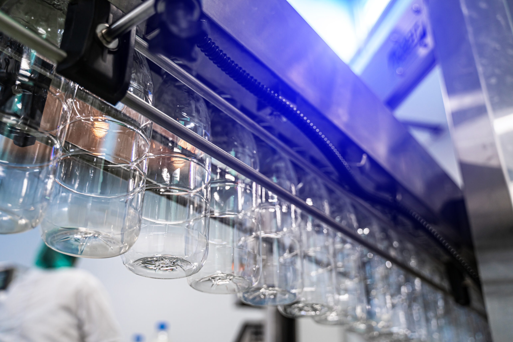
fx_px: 484
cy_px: 171
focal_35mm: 34
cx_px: 256
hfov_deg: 55.8
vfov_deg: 38.9
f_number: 2.8
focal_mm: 34
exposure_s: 1/100
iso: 500
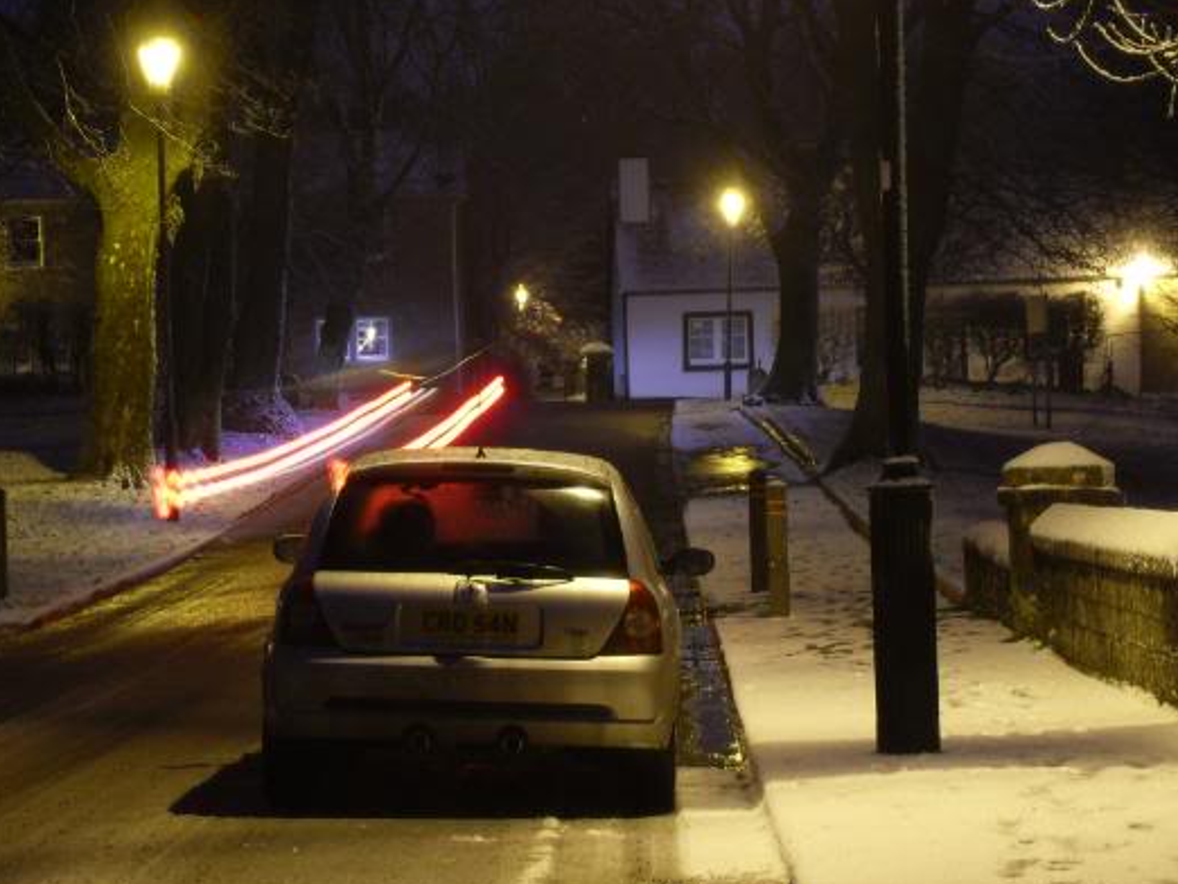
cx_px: 528
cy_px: 447
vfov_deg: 11.9
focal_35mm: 125
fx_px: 4256
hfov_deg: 15.8
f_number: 5.7
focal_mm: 21.6
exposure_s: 4
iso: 80
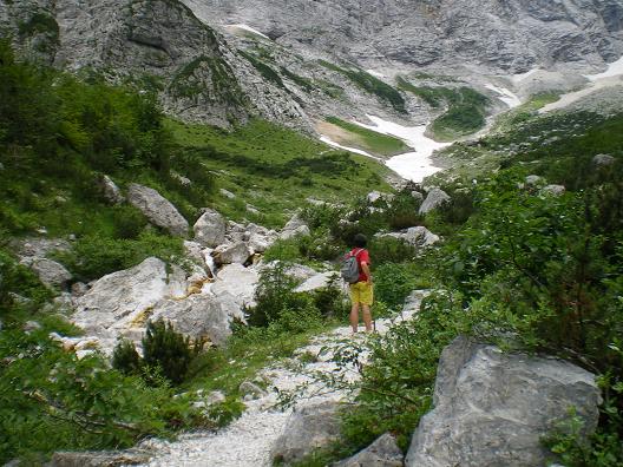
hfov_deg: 49.0
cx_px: 312
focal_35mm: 38
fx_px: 684
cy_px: 234
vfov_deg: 37.7
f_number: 4.6
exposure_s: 1/125
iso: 64
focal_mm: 6.3
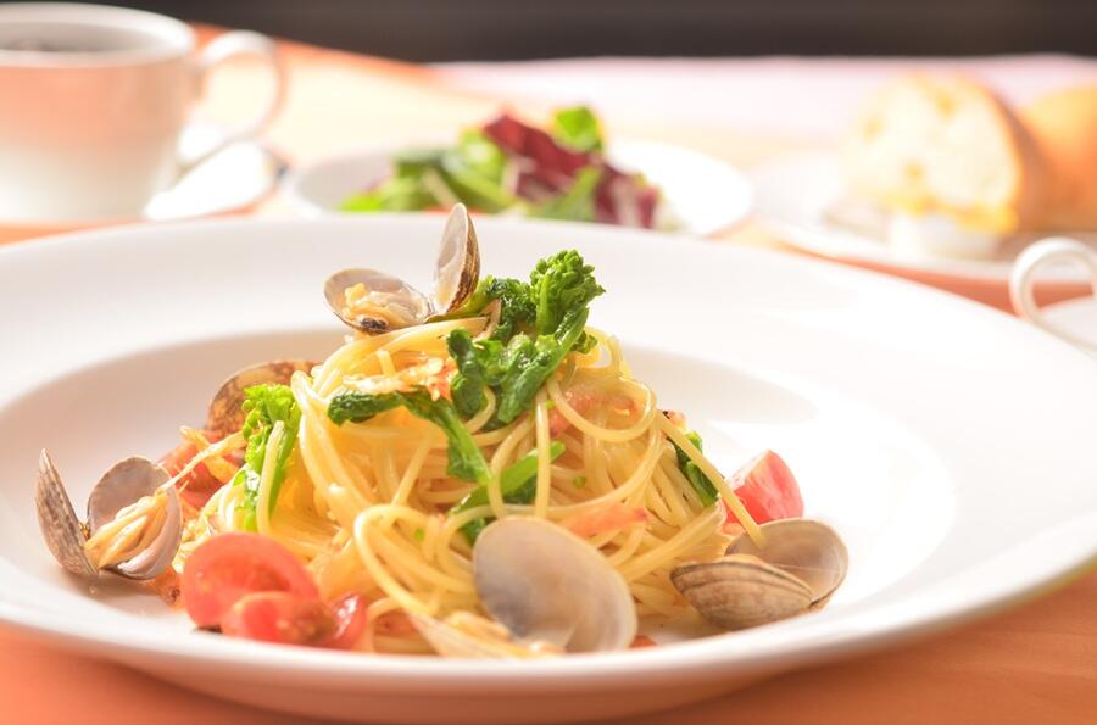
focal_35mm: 90
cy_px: 362
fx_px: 2735
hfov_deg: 22.7
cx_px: 548
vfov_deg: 15.1
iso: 100
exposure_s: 1/250
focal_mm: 60
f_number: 4.8
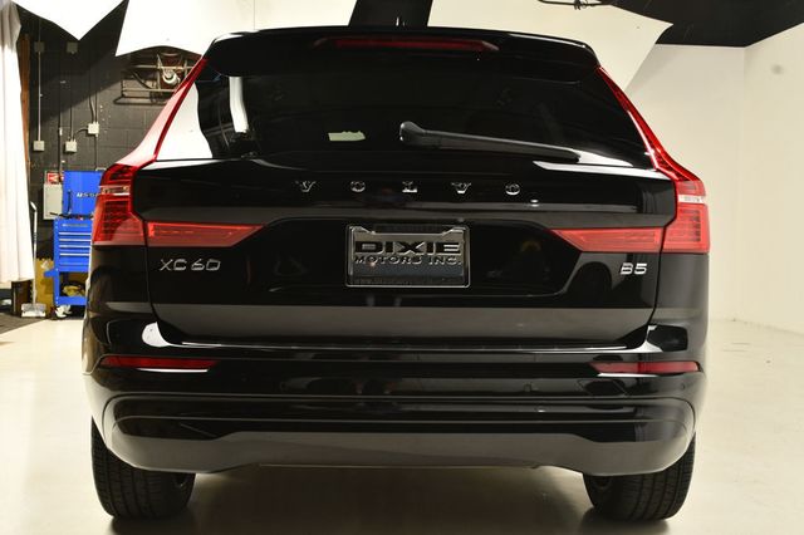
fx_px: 960
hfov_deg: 45.5
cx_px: 402
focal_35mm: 43
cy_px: 268
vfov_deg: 31.2
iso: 100
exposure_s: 1/160
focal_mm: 29
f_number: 9
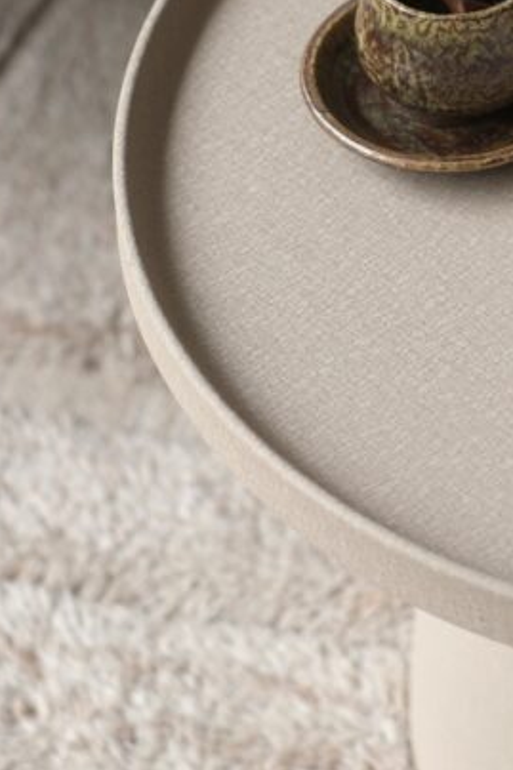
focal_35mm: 118
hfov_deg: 11.6
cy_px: 320
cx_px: 402
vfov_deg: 17.3
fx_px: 2524
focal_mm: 35
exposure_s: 1/52
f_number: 2.8
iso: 250
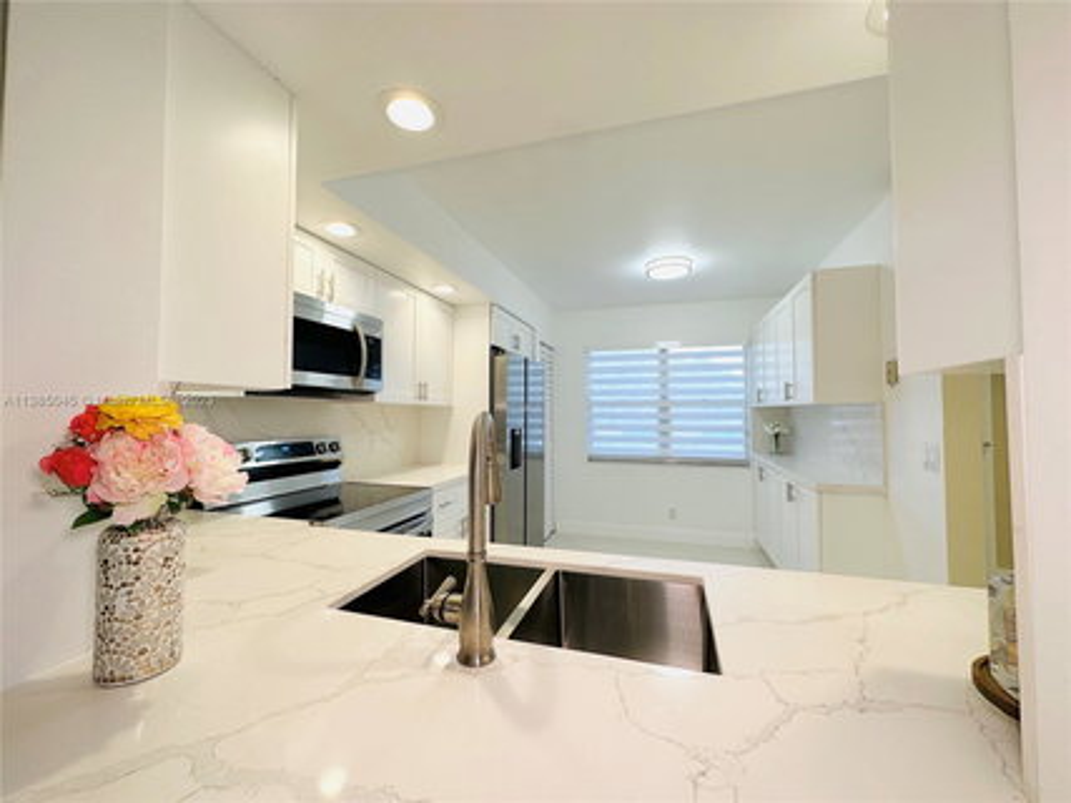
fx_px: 433
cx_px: 536
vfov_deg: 85.6
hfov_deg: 102.1
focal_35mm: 14
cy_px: 402
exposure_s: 1/120
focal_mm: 2.22
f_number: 2.2
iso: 50
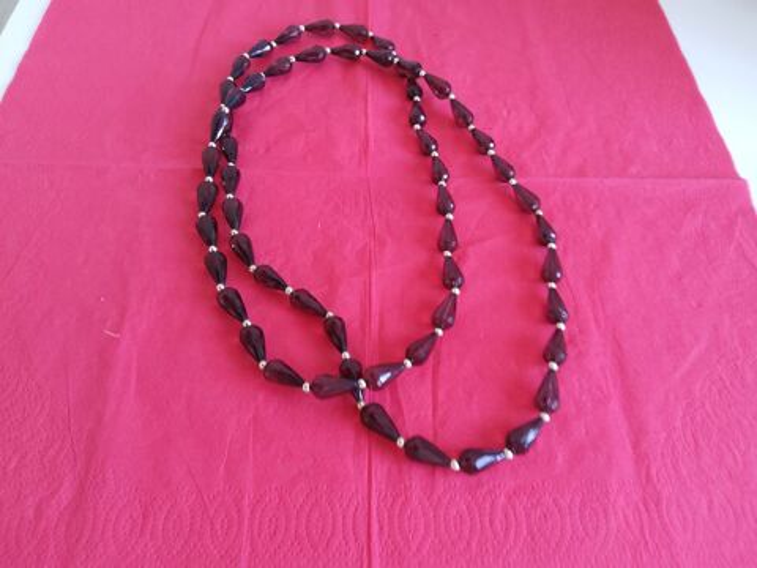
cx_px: 378
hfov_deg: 67.3
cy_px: 284
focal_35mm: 26
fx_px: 569
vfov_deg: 53.1
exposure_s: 1/25
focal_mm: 3.08
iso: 160
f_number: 2
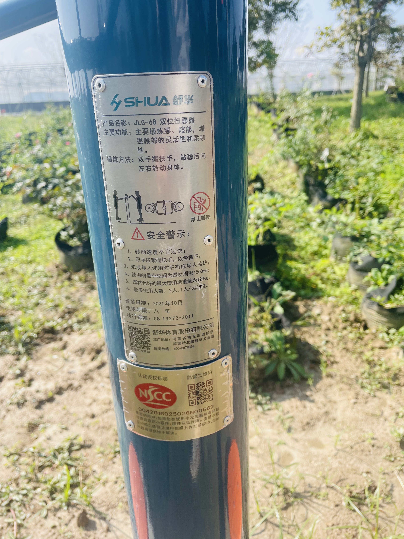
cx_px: 202
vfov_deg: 67.3
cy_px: 270
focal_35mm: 26
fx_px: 405
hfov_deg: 53.1
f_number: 1.6
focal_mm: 4.2
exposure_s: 1/1401
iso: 32
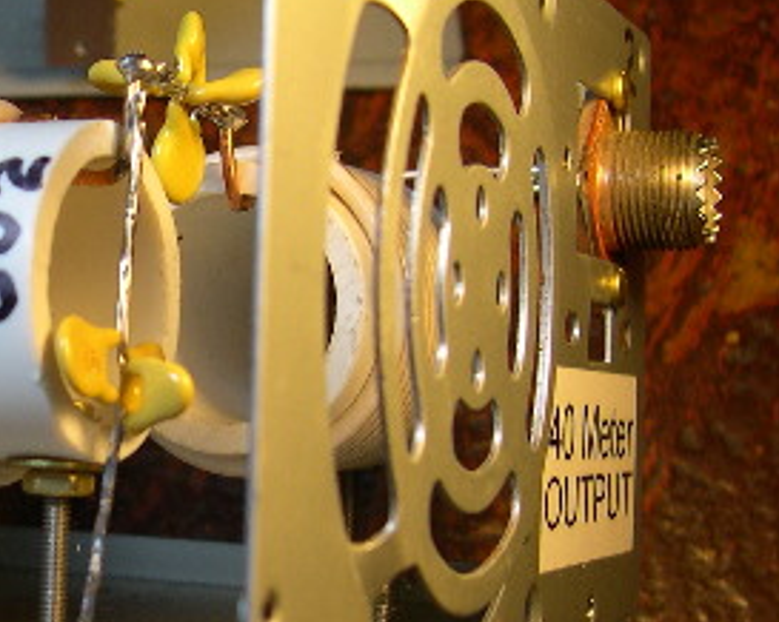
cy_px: 328
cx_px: 23
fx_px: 2004
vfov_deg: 17.6
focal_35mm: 87
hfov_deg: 21.3
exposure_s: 1/95.8
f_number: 2.8
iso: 100
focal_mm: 8
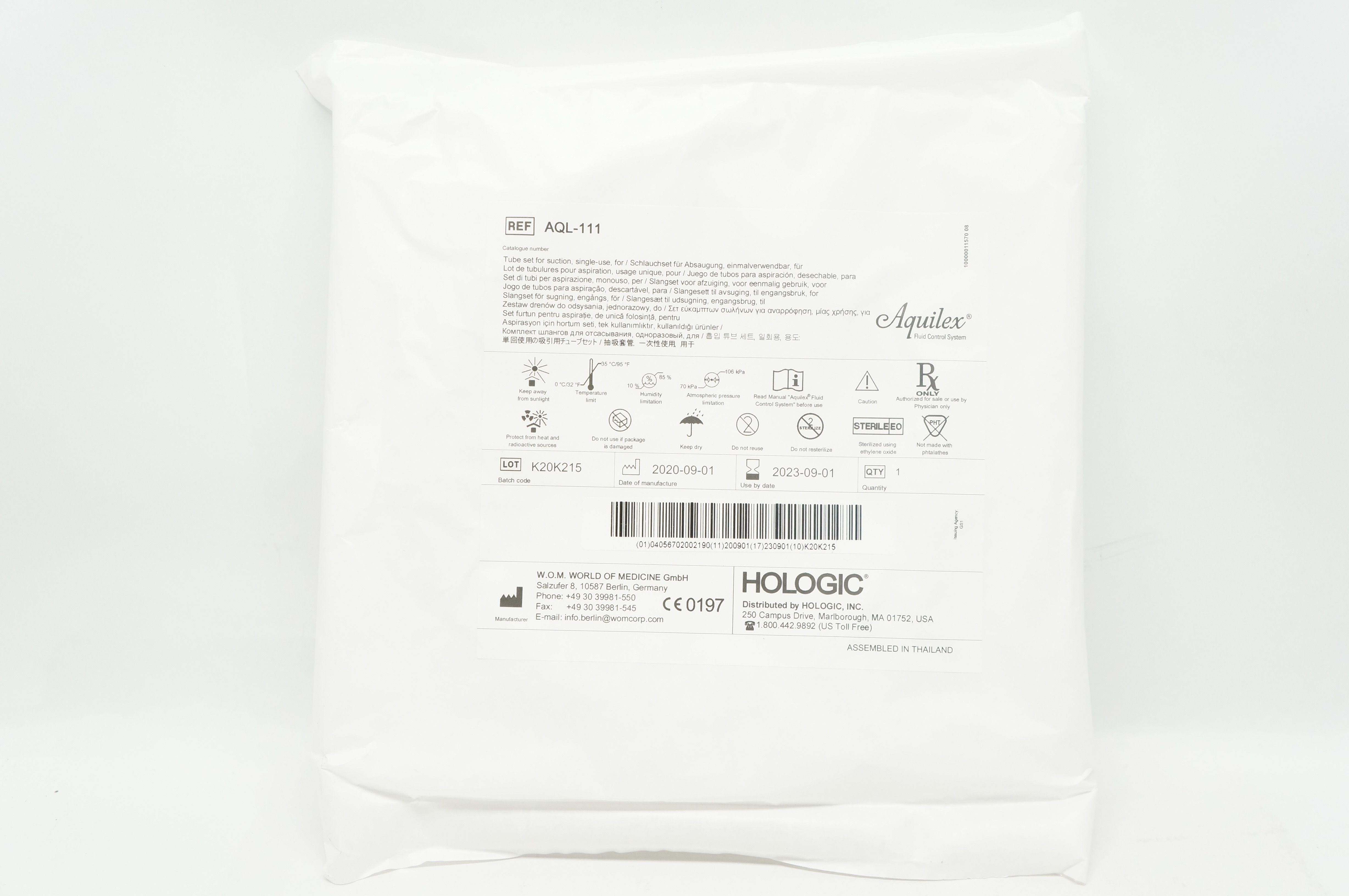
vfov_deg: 30.8
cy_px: 448
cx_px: 674
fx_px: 1628
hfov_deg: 45.0
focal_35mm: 44
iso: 800
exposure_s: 1/100
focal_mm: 29
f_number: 6.3
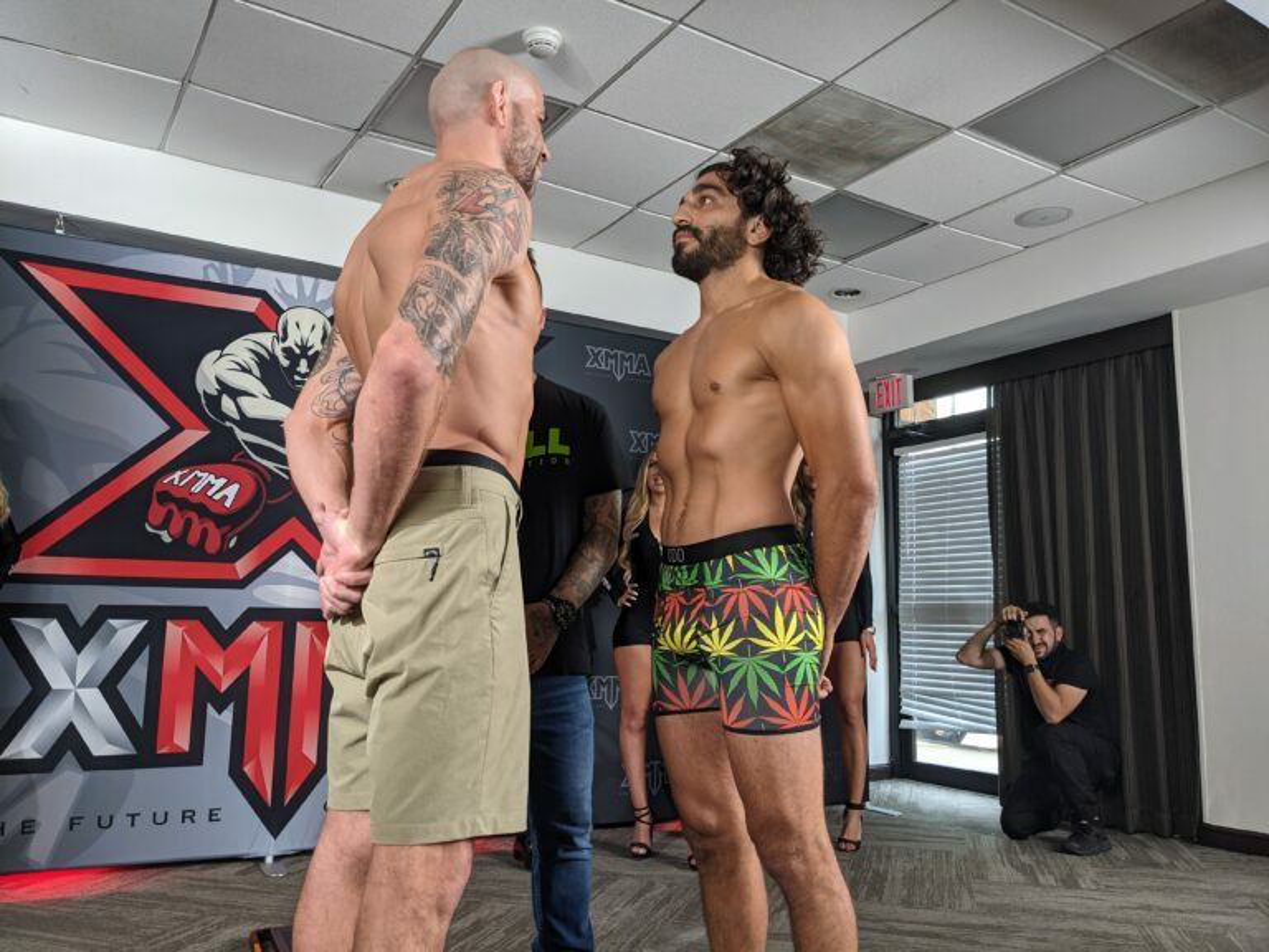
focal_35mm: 27
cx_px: 634
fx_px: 990
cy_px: 476
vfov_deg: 51.4
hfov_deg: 65.3
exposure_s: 1/99.9
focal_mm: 4.38
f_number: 1.73
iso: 66
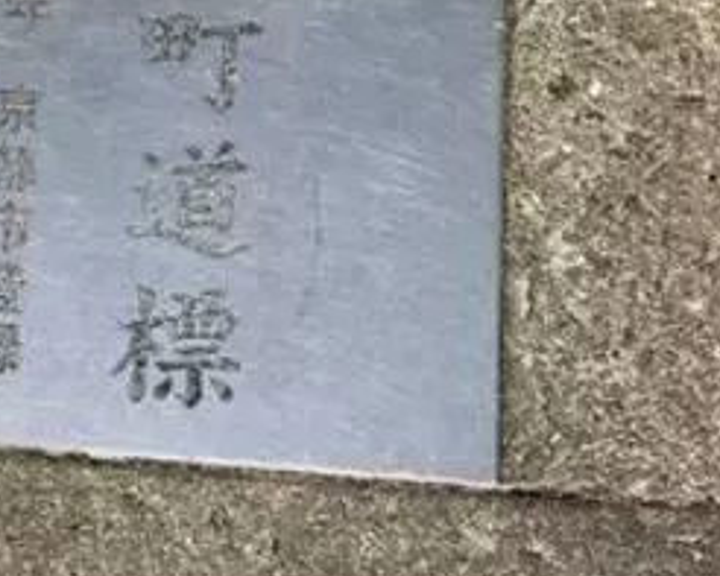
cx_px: 152
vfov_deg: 16.5
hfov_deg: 21.2
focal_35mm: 89
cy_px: -129
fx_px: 1897
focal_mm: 3.99
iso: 20
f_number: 1.8
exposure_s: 1/1497
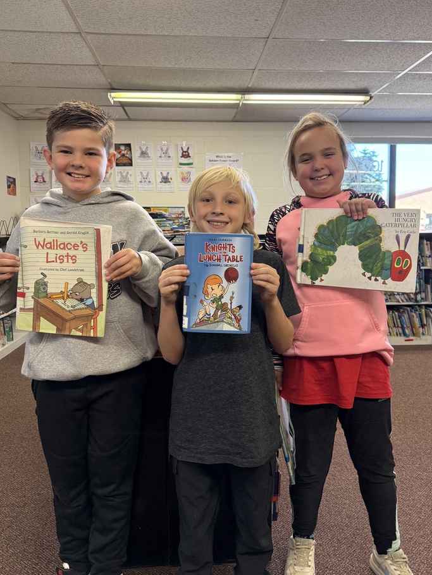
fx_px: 449
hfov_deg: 51.4
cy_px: 262
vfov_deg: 65.2
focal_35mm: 27
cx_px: 223
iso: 320
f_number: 1.78
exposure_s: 1/120
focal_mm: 6.76
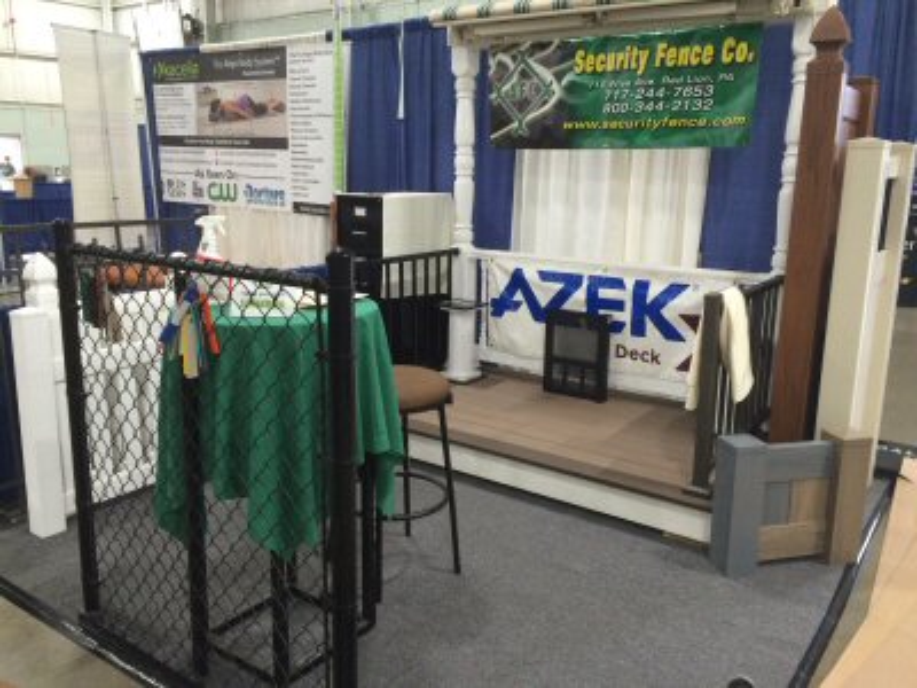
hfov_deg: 61.7
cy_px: 344
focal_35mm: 29
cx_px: 458
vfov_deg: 48.2
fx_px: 768
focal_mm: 4.15
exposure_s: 1/30
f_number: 2.2
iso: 160
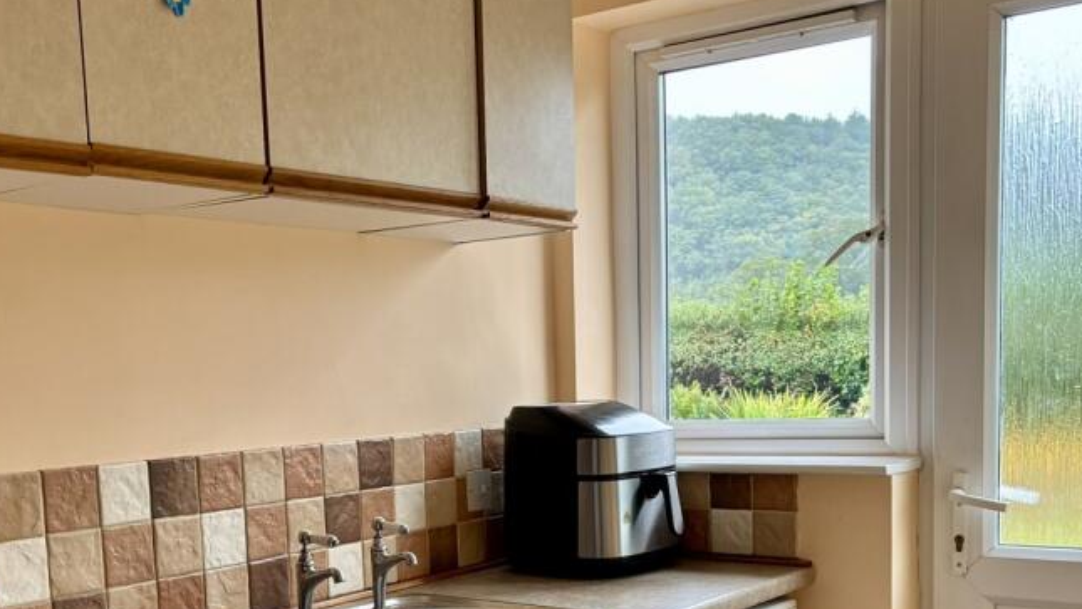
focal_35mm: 45
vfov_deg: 25.8
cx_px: 463
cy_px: 525
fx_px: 1291
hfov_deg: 45.3
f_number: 1.6
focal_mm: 5.96
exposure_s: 1/121
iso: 80
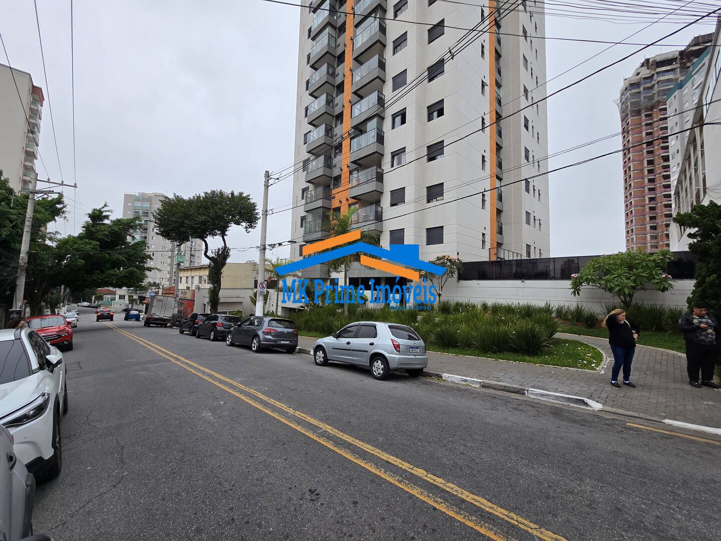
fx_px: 271
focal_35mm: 13
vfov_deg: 89.9
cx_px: 360
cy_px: 270
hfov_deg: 106.2
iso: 50
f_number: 2.2
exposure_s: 1/350
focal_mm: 2.2
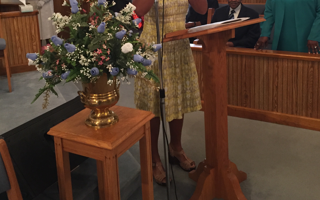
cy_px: 25
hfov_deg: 47.2
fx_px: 366
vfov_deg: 29.4
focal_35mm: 42
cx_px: 160
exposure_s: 1/30
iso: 160
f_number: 2.2
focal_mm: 4.15
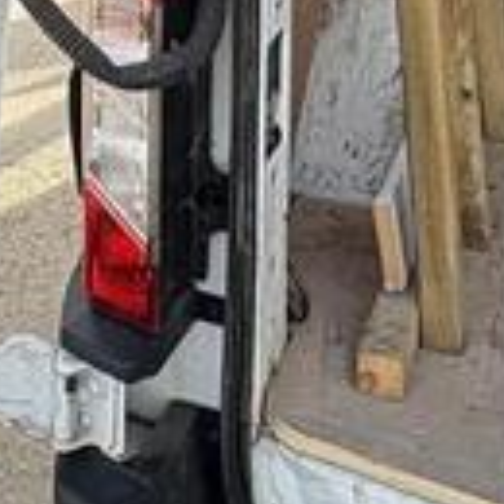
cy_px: -395
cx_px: 0
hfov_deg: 19.8
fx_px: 1400
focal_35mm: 85
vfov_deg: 16.9
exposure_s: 1/352
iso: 40
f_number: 2.2
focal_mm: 2.22
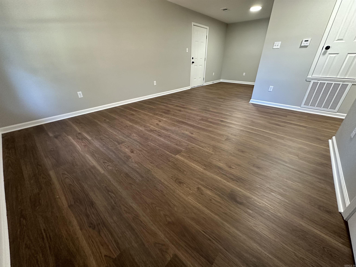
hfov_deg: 102.1
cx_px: 178
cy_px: 134
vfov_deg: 85.7
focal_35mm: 14
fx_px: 144
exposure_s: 1/60
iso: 500
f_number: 2.2
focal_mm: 2.22
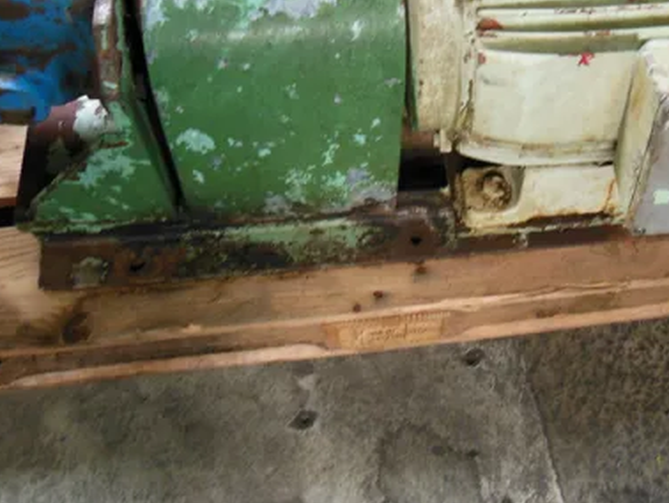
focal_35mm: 41
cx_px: 409
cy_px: 135
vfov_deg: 34.5
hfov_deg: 45.4
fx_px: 793
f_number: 3.5
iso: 400
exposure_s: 1/20
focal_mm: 4.5
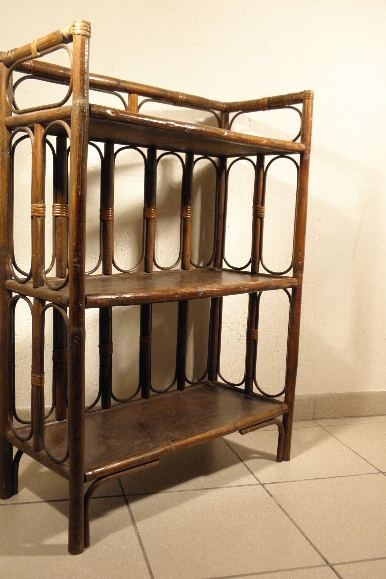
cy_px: 286
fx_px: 563
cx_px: 182
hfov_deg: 37.8
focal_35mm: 35
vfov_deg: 54.4
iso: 200
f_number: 3.6
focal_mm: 5.9
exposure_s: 1/15
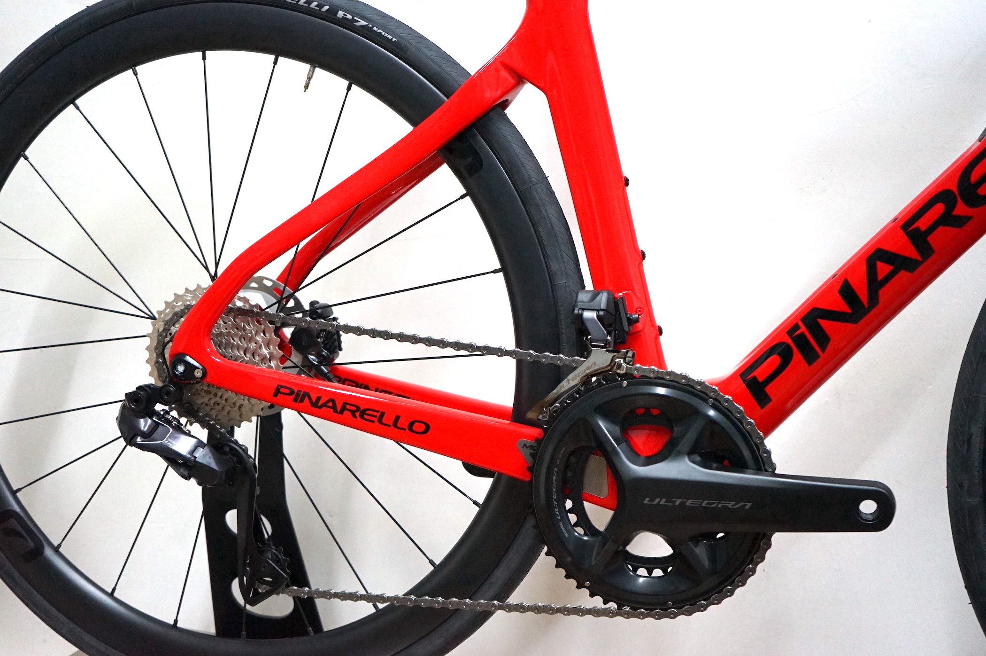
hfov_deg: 47.4
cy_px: 328
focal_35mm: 41
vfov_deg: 32.6
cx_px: 493
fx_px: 1122
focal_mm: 41
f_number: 4.5
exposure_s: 1/160
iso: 3200
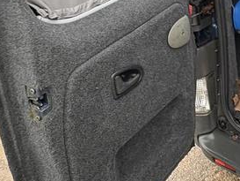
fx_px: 319
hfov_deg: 40.6
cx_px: 165
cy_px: -25
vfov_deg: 28.3
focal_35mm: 46
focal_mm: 2.22
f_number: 2.2
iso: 80
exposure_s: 1/127
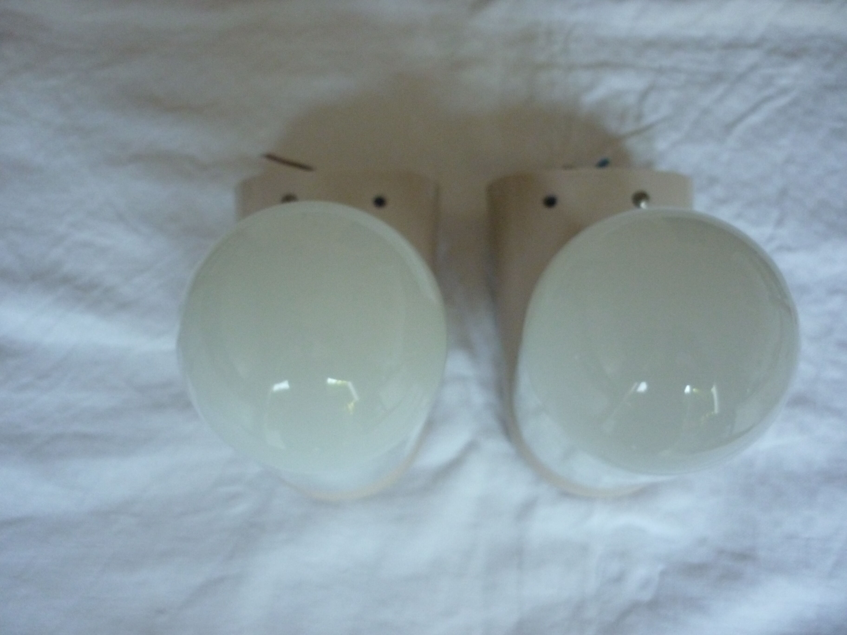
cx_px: 424
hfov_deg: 55.4
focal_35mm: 33
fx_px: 807
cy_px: 318
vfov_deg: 42.9
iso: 400
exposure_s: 1/15
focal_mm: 5.5
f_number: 2.8
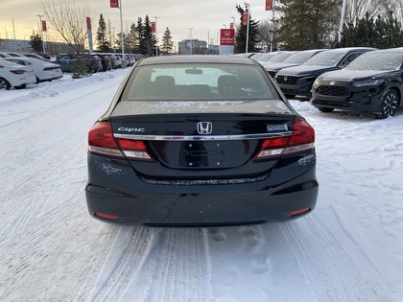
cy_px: 151
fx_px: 326
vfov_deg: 49.7
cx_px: 202
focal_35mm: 28
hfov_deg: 63.4
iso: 20
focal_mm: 3.99
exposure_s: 1/313
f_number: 1.8
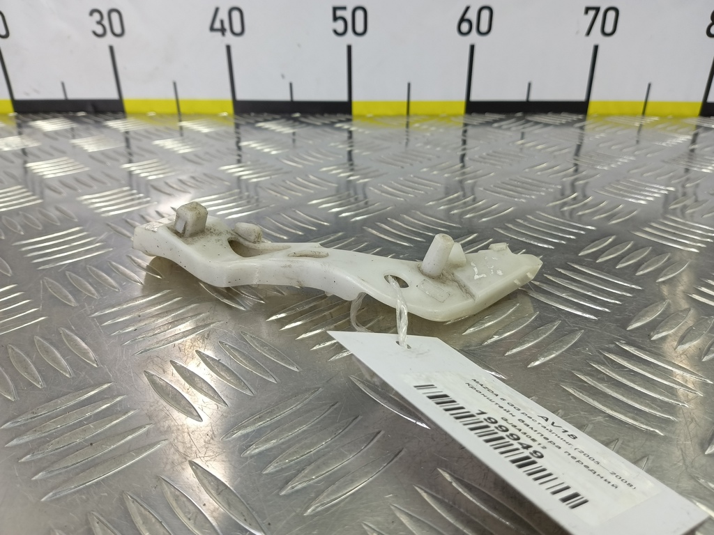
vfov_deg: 58.9
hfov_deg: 73.9
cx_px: 357
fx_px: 474
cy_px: 268
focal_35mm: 23
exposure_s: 1/50
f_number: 1.6
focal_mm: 4.11
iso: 106
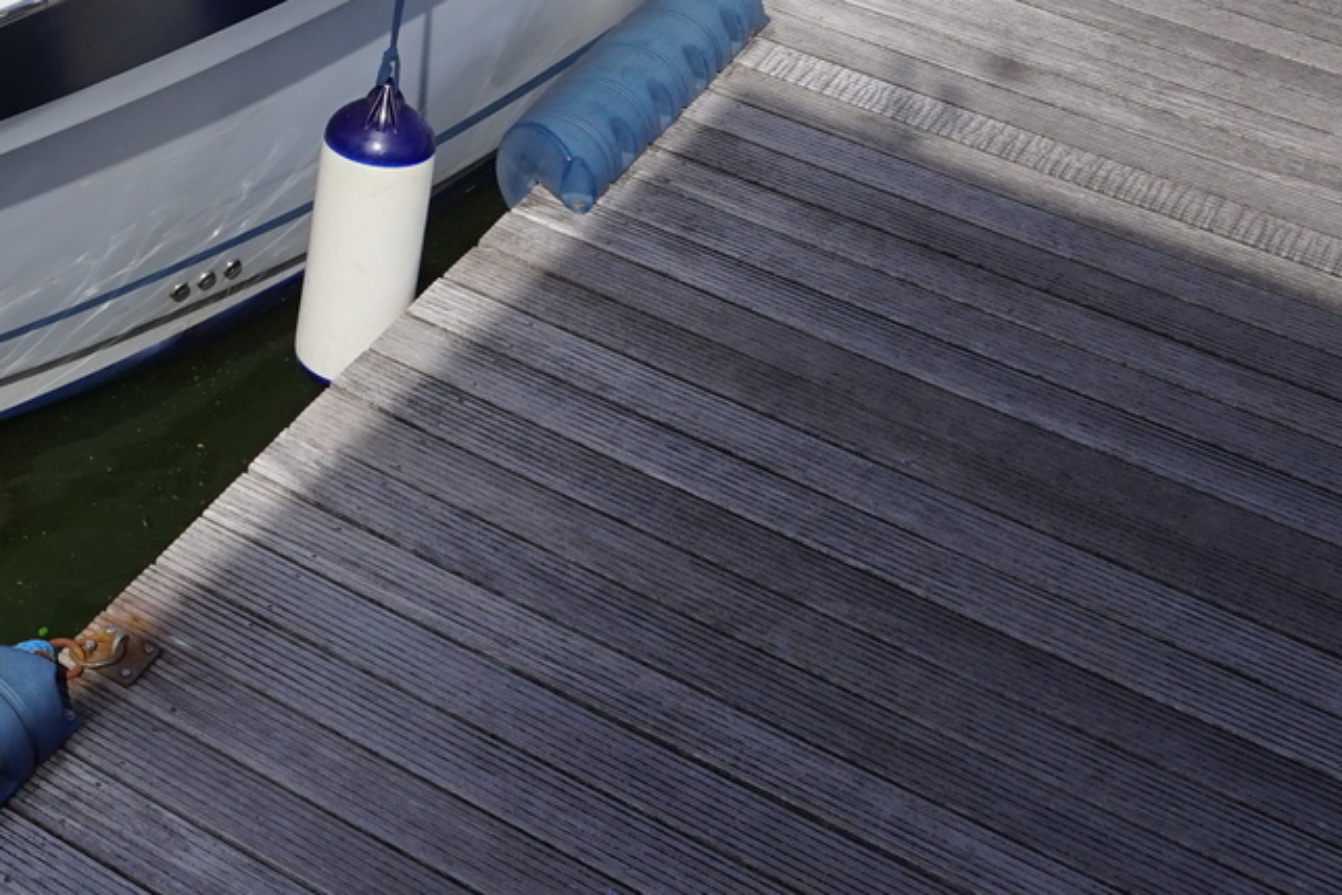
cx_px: -349
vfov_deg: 18.7
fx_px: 2610
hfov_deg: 25.3
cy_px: -78
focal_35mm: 70
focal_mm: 18
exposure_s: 1/200
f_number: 11
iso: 100
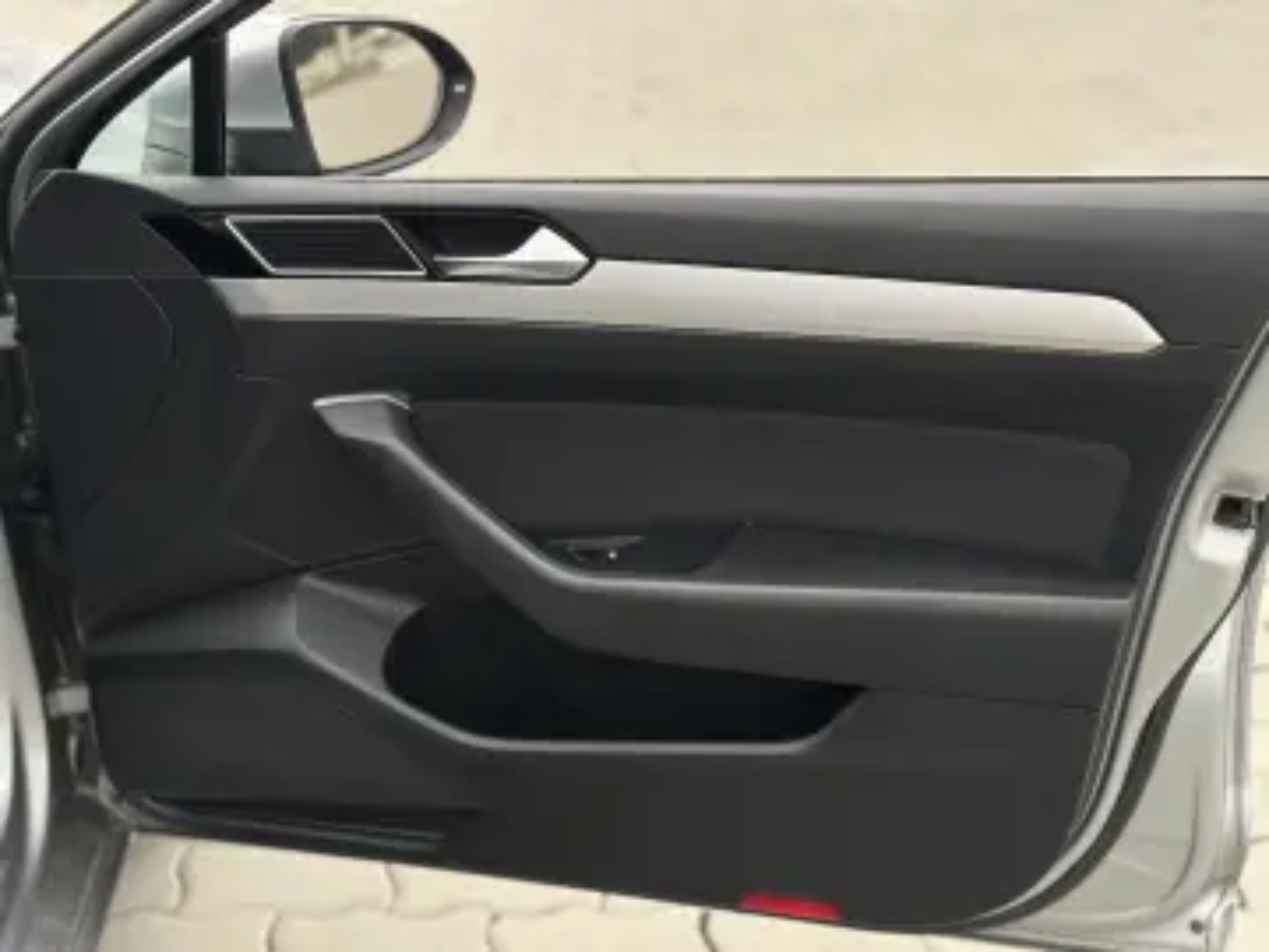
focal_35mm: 48
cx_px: 634
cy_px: 476
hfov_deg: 39.7
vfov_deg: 30.3
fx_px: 1760
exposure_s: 1/279
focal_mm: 6.86
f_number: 1.78
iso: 80
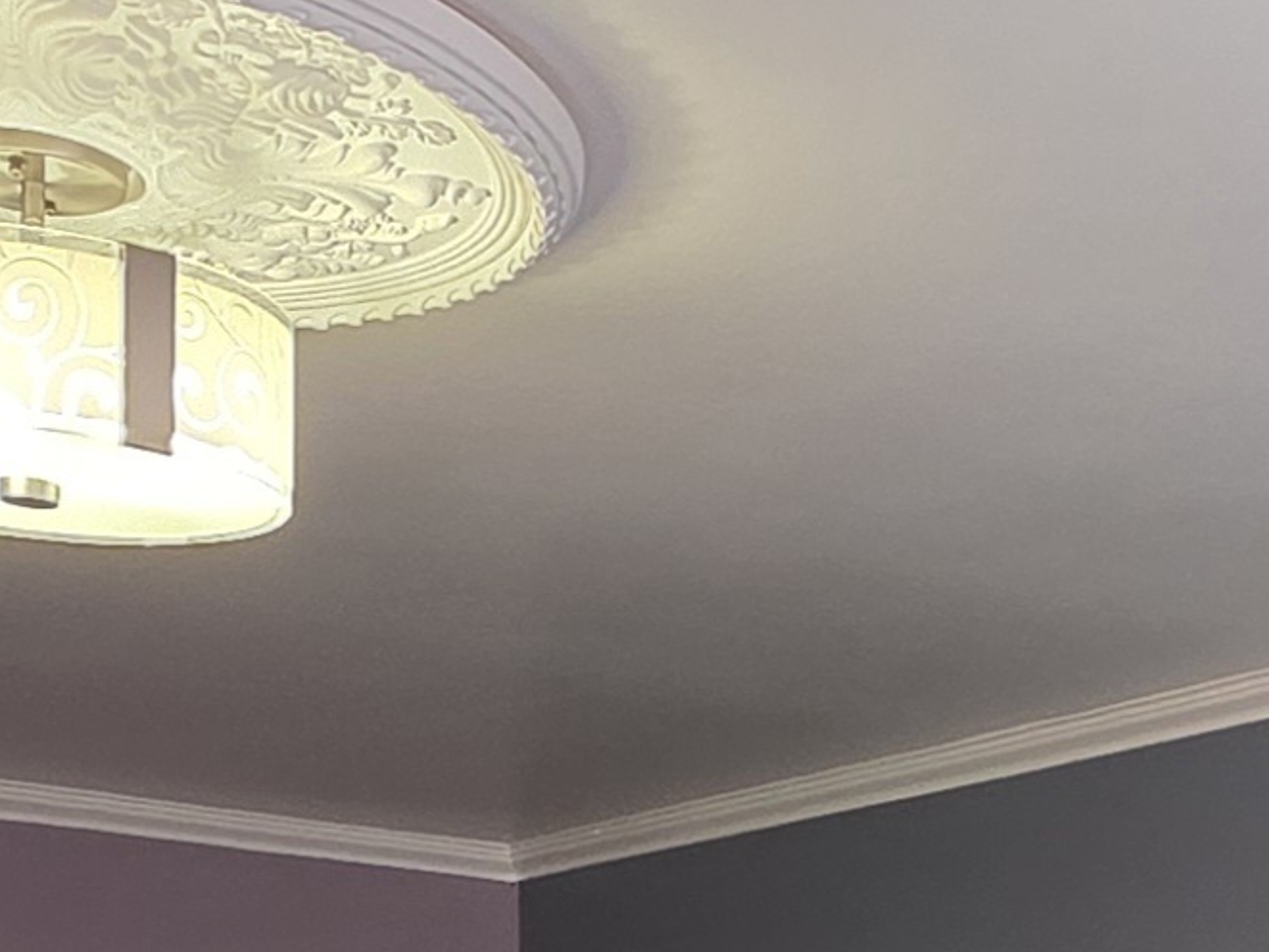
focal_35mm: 69
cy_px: 1820
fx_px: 2530
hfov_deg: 27.1
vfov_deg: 16.8
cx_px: 1151
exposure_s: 1/120
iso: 200
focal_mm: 2.2
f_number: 1.9
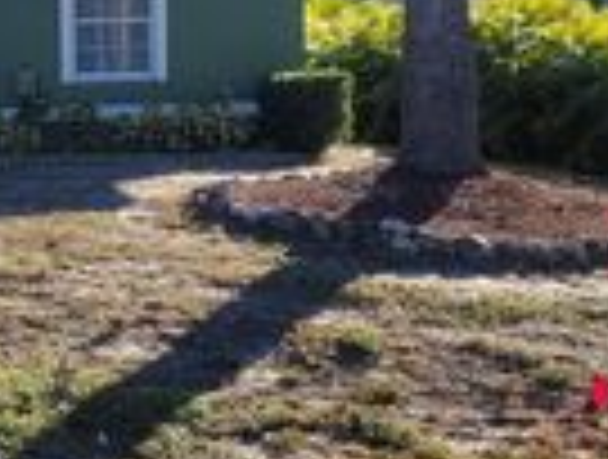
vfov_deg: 15.4
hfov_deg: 18.2
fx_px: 1691
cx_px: -297
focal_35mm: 96
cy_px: 115
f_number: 1.8
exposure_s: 1/1461
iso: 40
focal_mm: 5.4
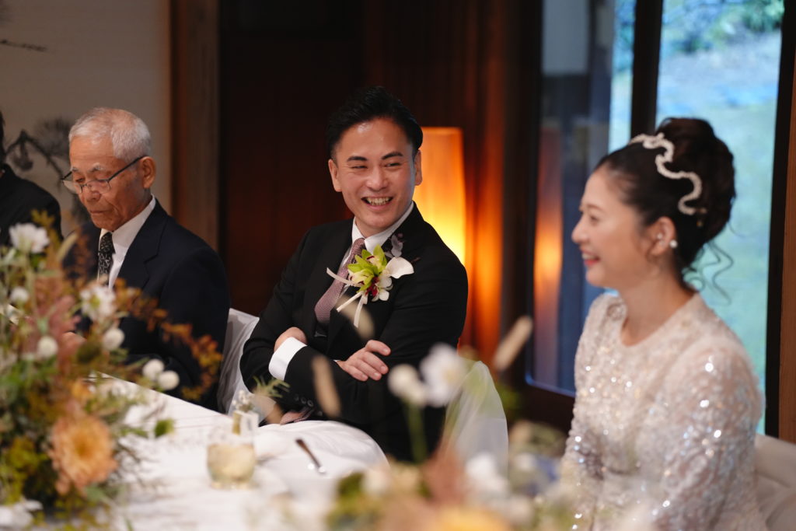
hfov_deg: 20.2
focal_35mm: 101
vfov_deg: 13.6
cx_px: 398
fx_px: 2233
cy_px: 266
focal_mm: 101
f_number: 2.8
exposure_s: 1/200
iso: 3200
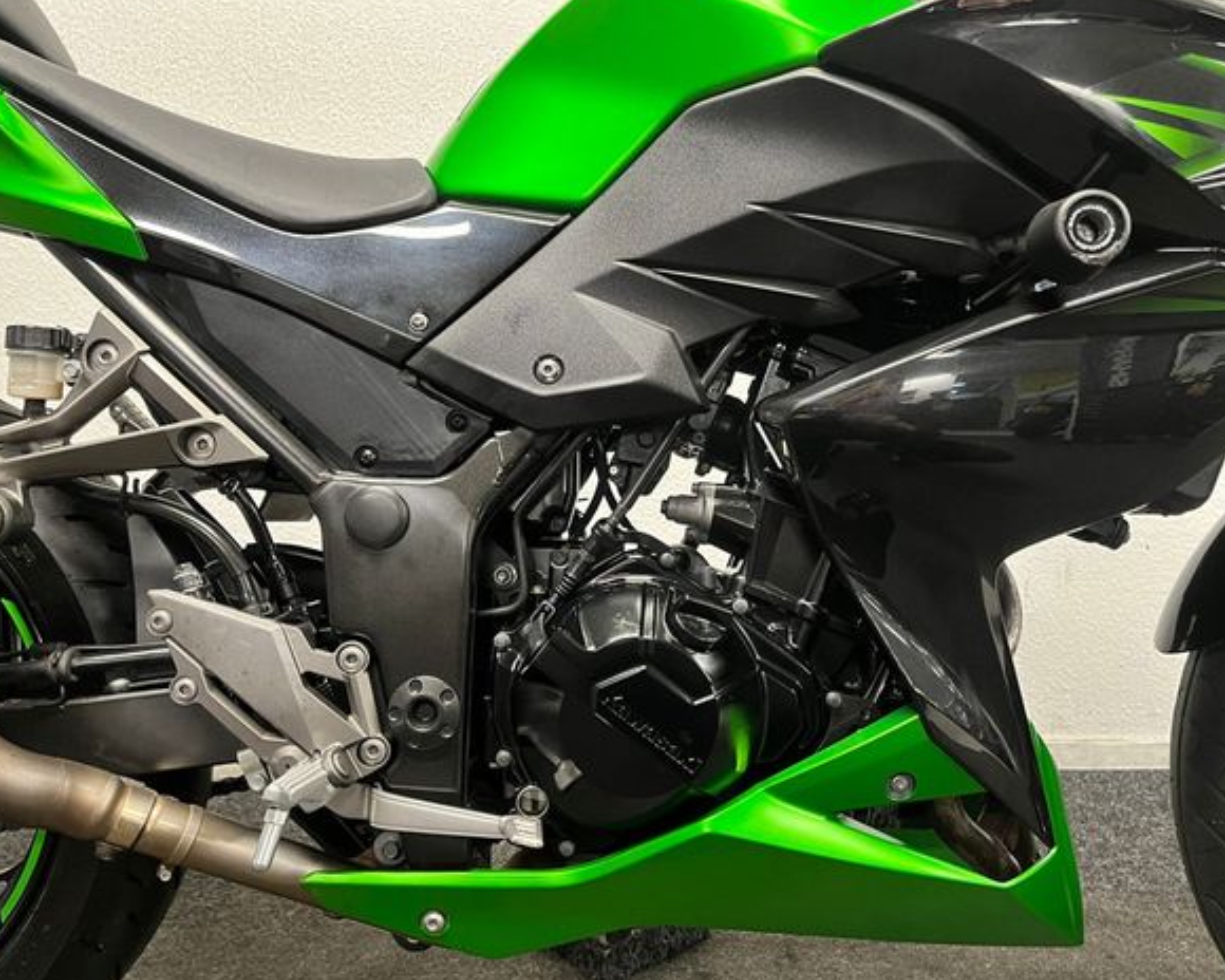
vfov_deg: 51.5
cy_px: 486
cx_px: 663
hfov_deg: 62.1
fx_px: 1015
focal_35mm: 28
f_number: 1.6
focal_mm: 5.1
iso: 500
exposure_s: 1/50
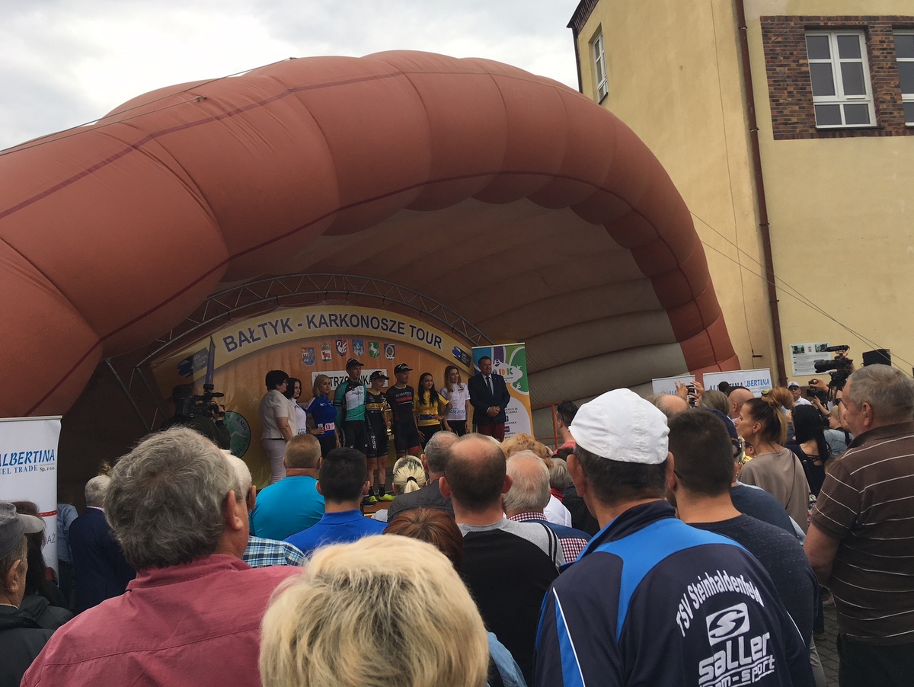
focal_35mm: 29
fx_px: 766
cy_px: 344
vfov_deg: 48.3
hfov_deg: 61.6
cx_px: 457
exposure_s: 1/366
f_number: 2.2
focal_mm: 4.15
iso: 25
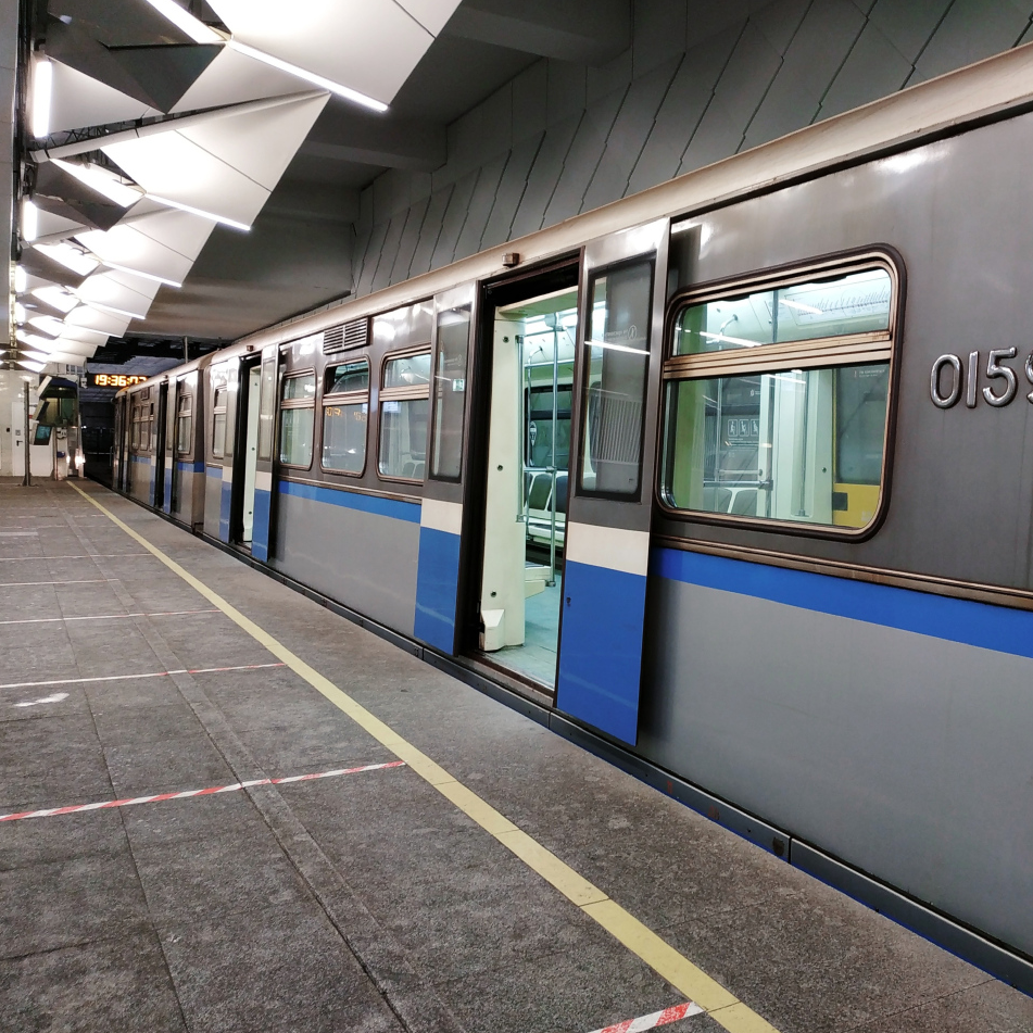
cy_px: 516
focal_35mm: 29
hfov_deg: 54.9
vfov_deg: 55.6
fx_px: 979
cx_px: 652
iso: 100
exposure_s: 1/13
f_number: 1.9
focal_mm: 3.94
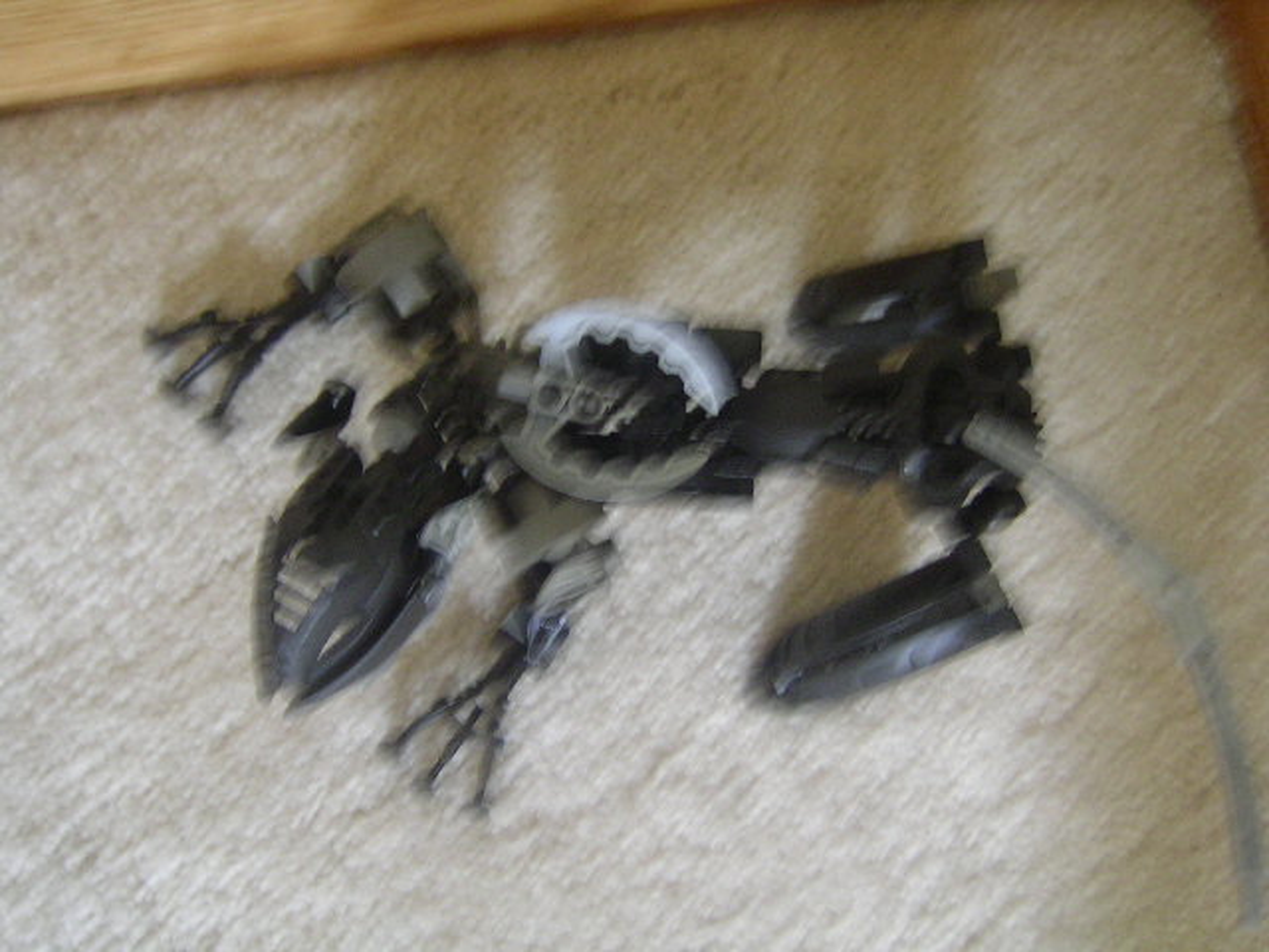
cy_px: 476
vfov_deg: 39.7
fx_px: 1320
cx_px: 634
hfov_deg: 51.4
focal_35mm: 36
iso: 100
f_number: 2.8
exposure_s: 1/4.4
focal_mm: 5.6
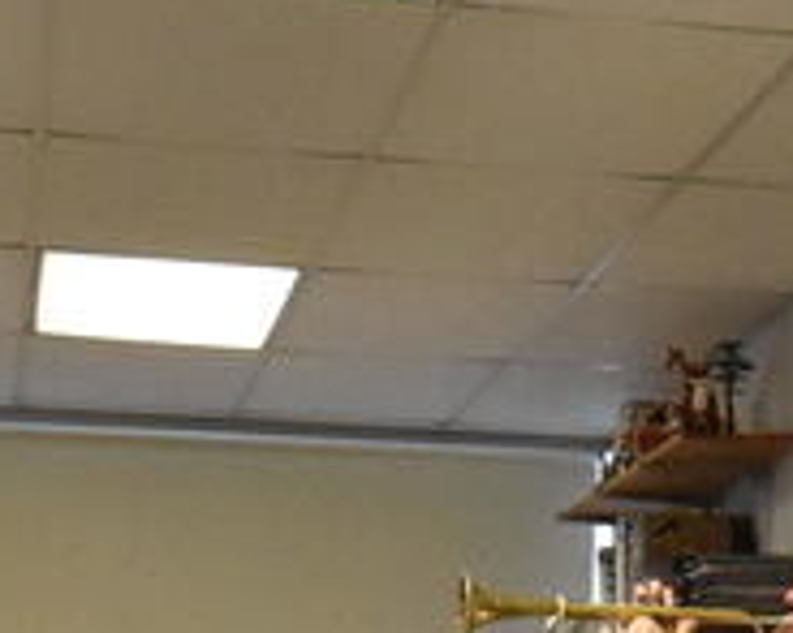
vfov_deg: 10.9
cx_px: 1534
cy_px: 325
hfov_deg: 12.3
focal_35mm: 141
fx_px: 3307
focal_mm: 18
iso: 5000
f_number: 4.5
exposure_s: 1/400
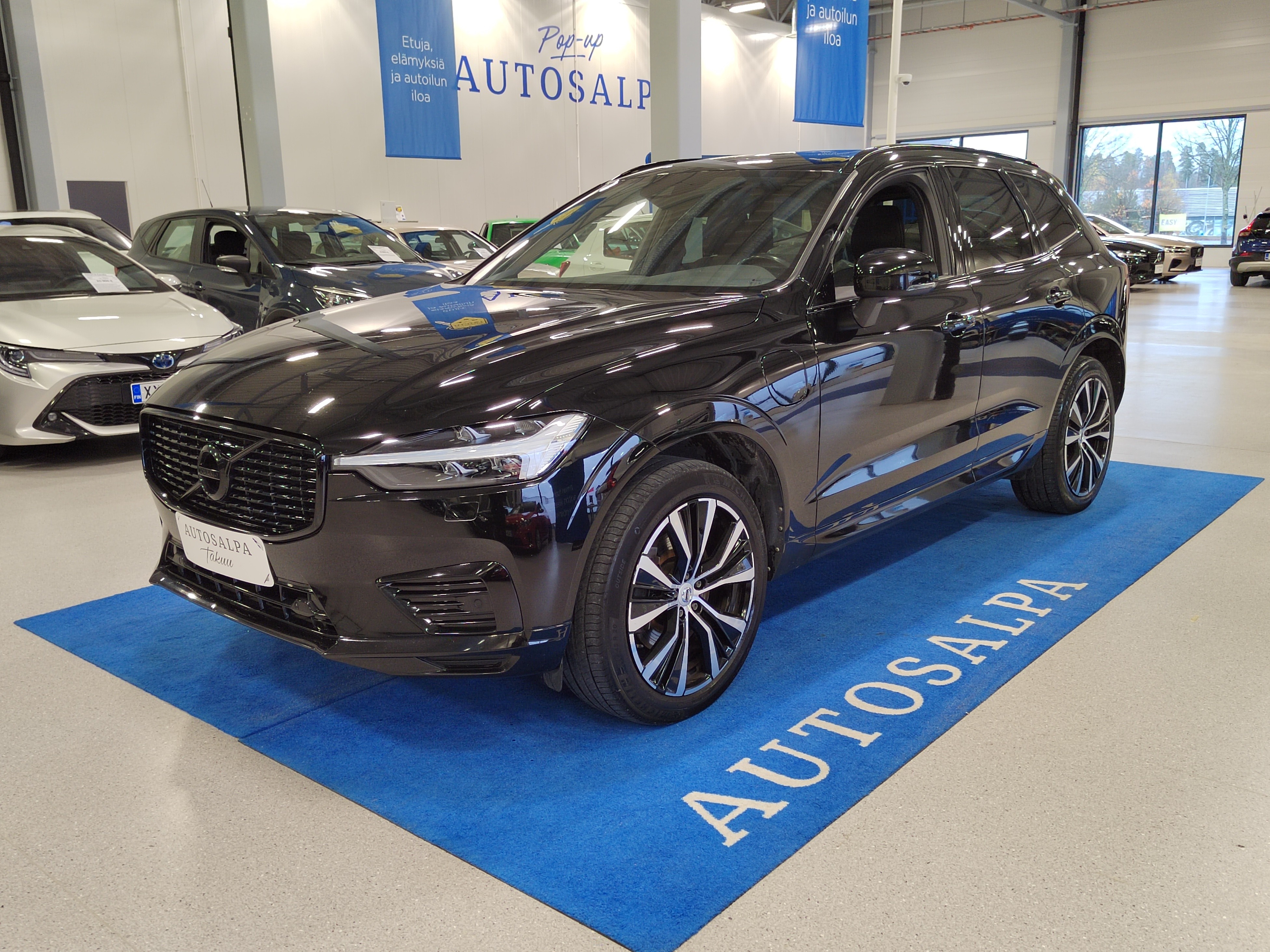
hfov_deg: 61.7
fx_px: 1064
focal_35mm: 29
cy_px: 476
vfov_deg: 48.2
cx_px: 635
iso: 697
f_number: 1.9
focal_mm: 5.52
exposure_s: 1/100
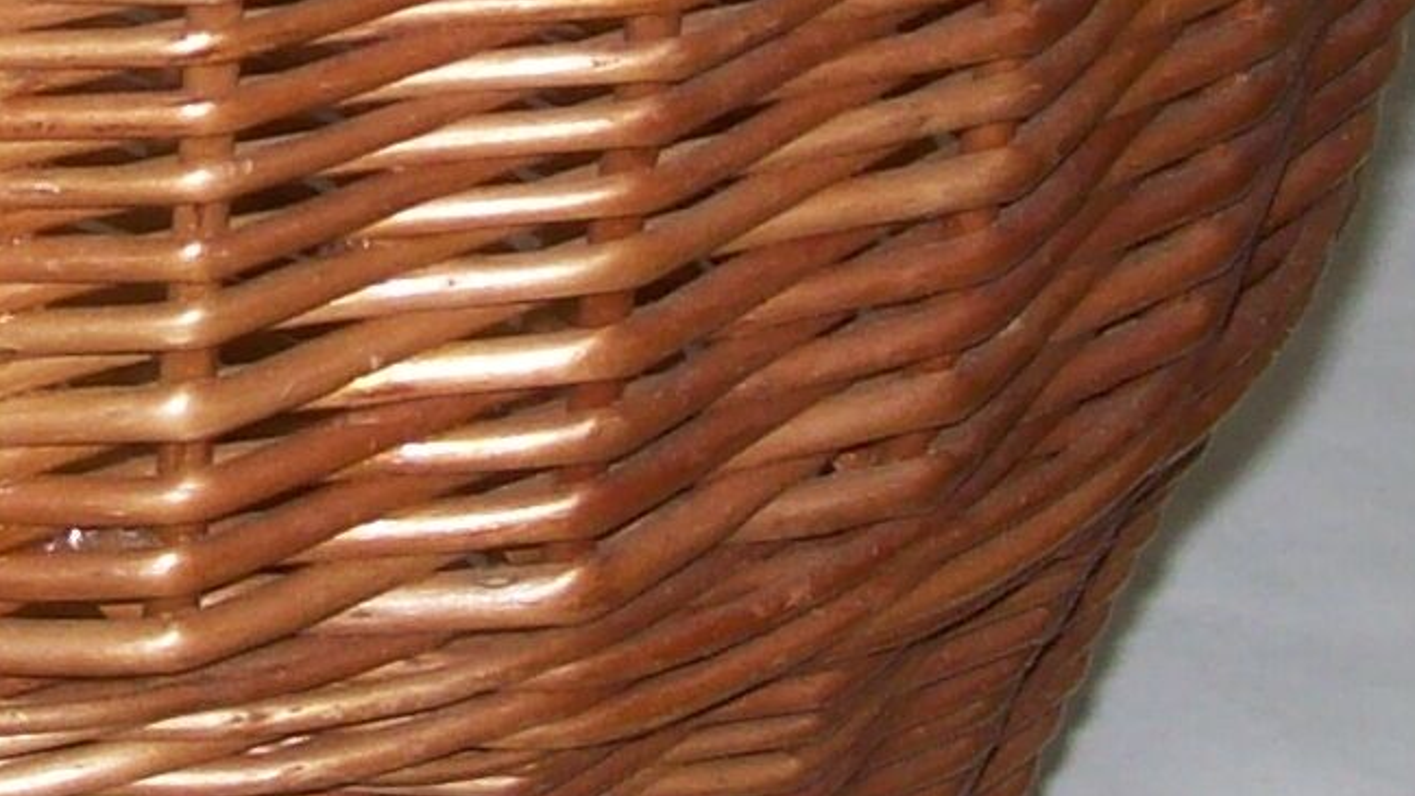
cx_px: -388
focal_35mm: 172
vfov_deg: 6.9
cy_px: -412
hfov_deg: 12.2
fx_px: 6453
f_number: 2.7
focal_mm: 6
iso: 80
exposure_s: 1/64
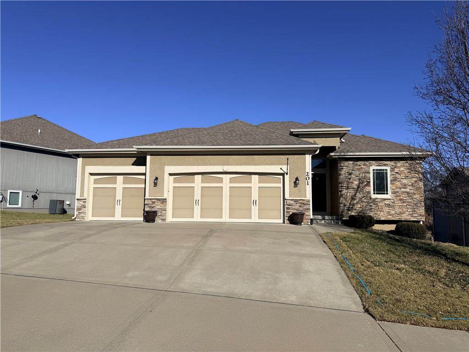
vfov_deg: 56.8
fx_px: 325
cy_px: 176
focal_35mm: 24
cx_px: 234
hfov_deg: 71.6
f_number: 1.78
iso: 80
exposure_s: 1/8130
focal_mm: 6.76
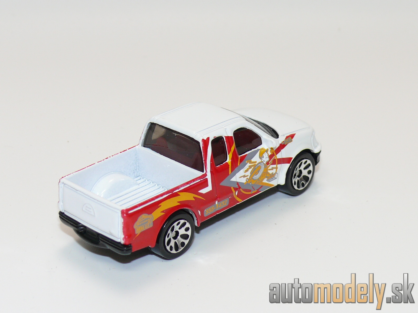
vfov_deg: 15.2
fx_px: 1171
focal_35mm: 97
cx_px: 209
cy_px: 156
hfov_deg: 20.2
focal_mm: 13
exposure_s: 1/30
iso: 100
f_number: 4
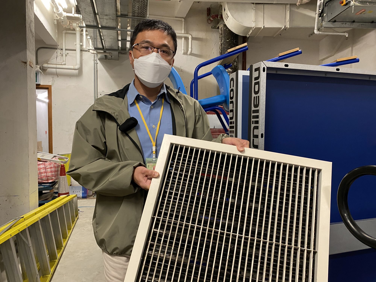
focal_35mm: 26
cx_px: 188
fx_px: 282
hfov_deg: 67.3
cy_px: 141
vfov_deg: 53.1
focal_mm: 4.25
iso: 200
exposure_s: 1/50
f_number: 1.8
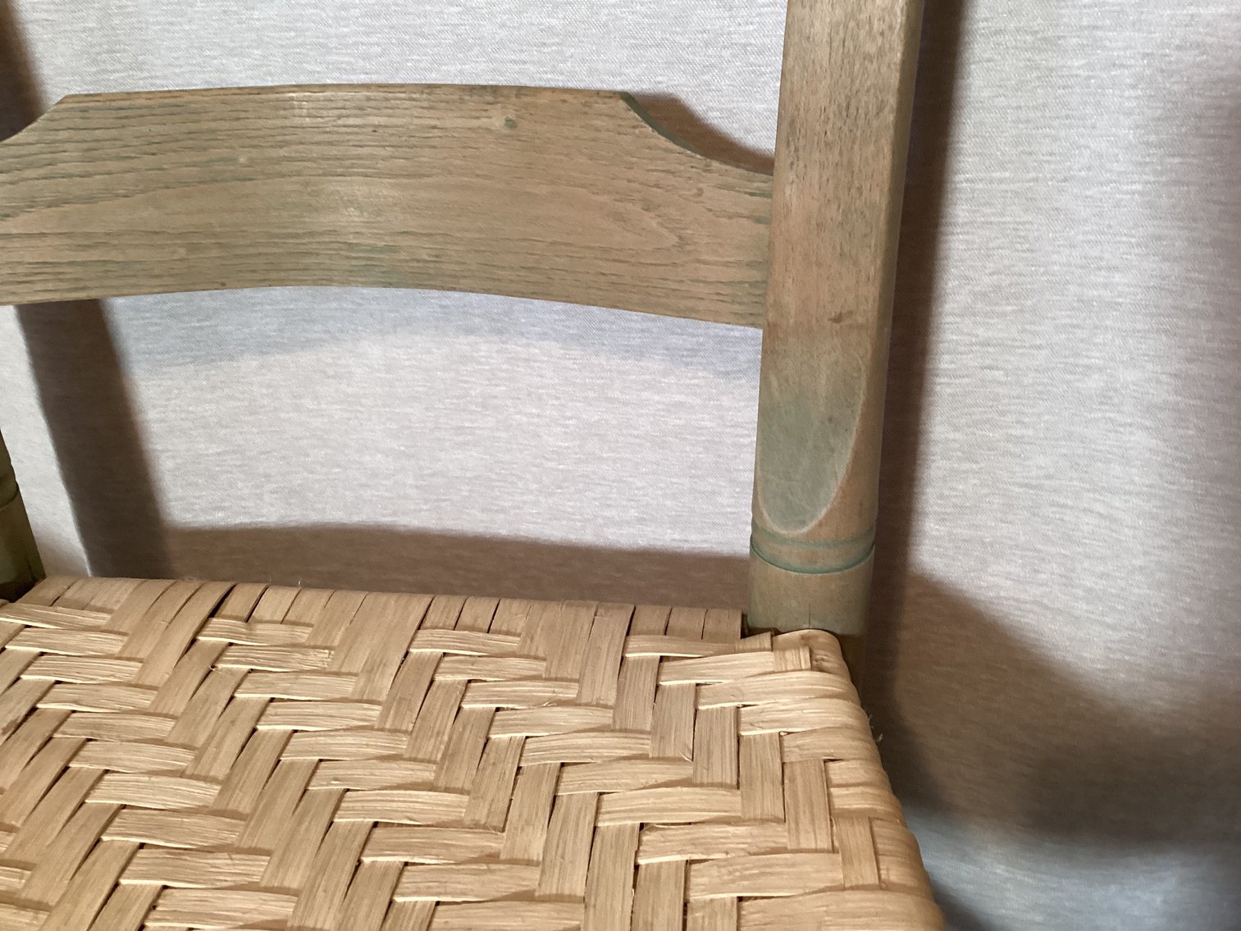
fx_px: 1111
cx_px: 620
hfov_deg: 58.3
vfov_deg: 45.4
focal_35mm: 31
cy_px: 466
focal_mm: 3.3
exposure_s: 1/50
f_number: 2.4
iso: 250
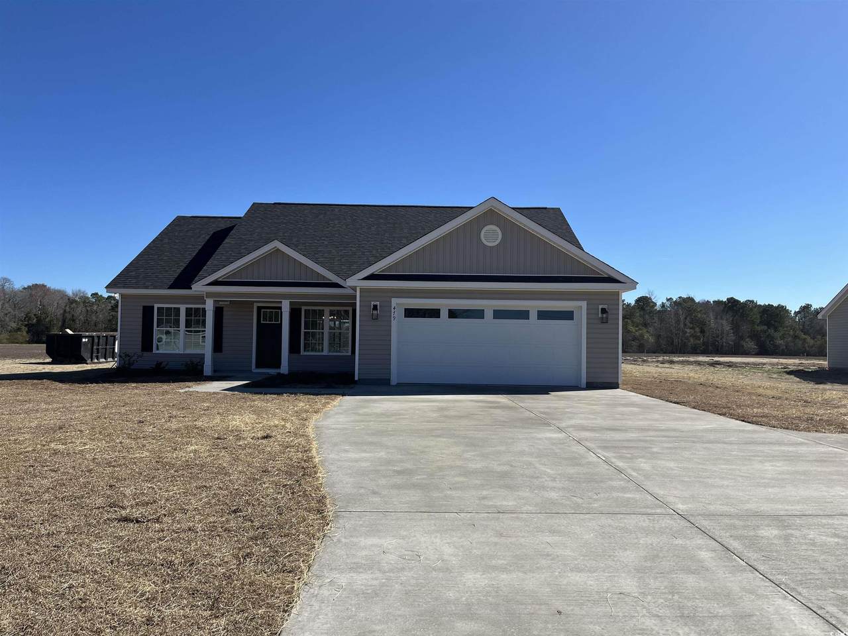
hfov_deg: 67.3
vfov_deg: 53.1
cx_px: 424
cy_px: 318
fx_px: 637
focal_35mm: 26
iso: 50
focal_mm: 5.1
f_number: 1.6
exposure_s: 1/4310
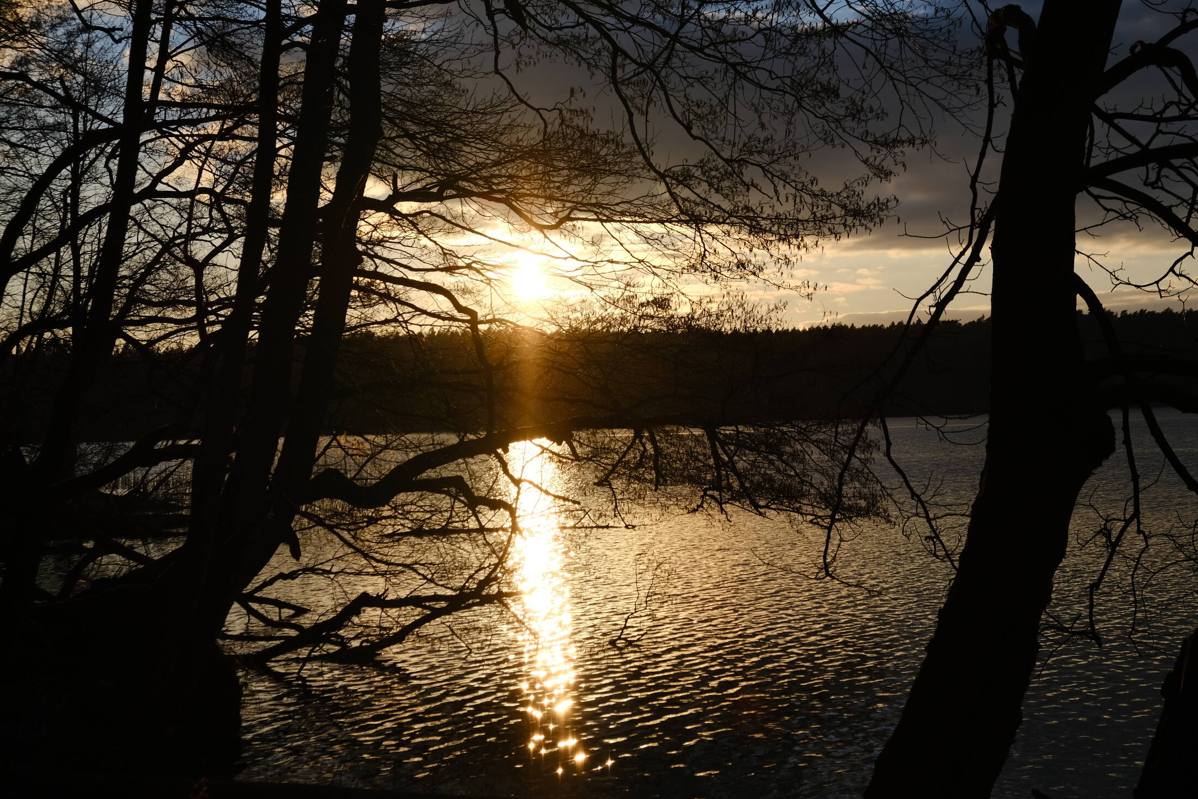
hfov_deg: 35.6
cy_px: 434
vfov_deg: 24.2
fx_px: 1863
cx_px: 608
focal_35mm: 56
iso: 320
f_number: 5
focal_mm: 34.3
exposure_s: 1/2900
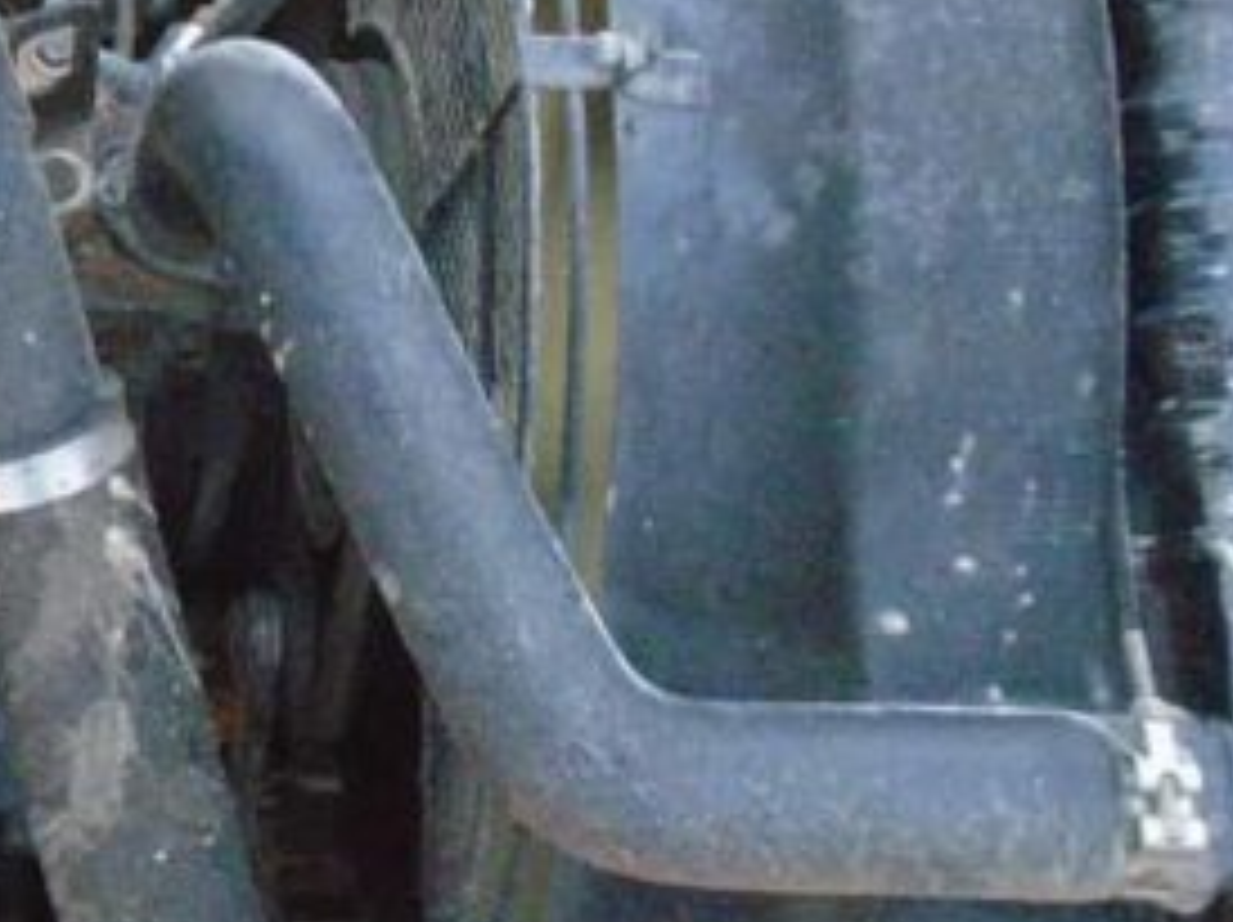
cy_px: 256
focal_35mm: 76
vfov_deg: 19.3
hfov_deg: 22.8
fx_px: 2705
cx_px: -387
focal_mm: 4.6
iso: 800
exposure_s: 1/160
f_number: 3.2
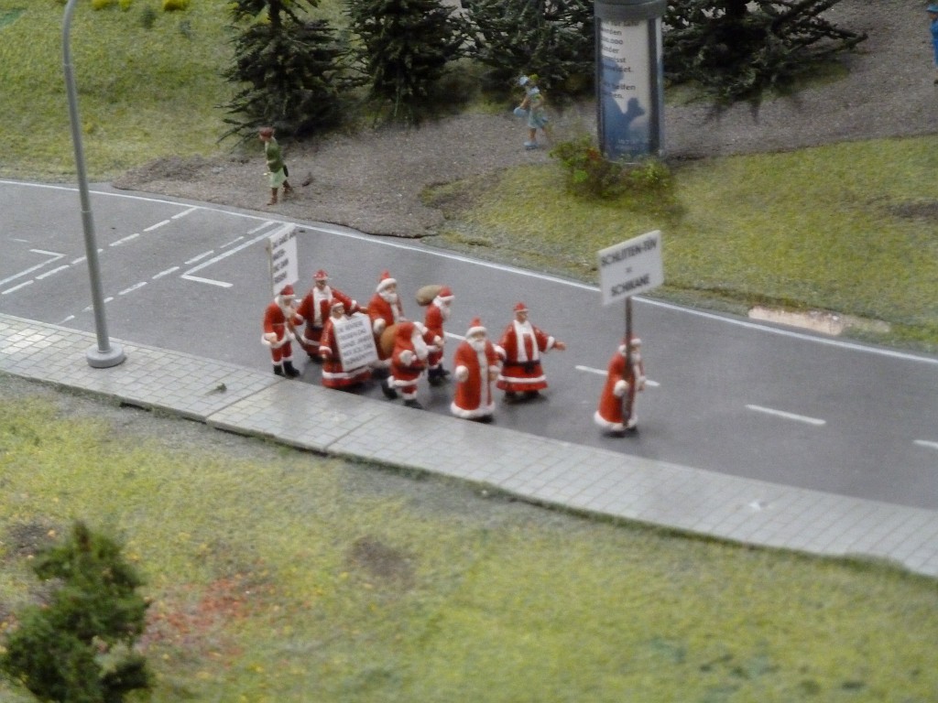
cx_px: 469
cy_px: 352
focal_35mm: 147
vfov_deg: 10.1
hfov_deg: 13.4
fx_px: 3983
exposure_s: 1/20
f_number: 4.5
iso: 800
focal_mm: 24.1
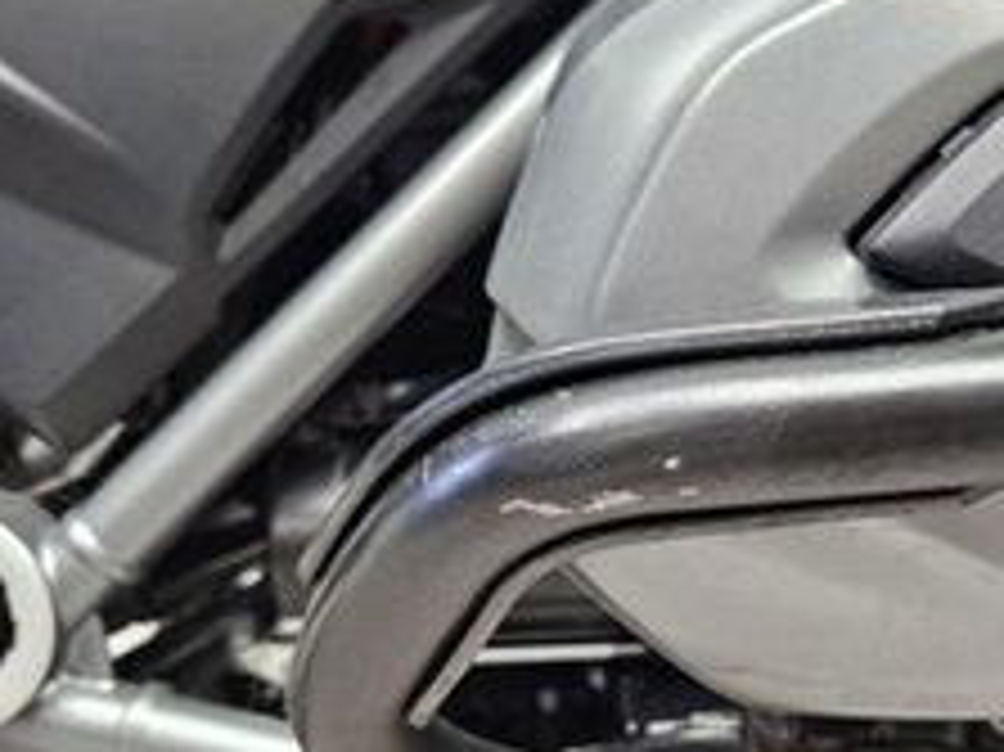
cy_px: 405
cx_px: 968
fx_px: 1913
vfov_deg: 22.2
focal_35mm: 66
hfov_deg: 27.9
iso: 800
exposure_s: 1/100
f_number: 1.8
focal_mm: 5.4
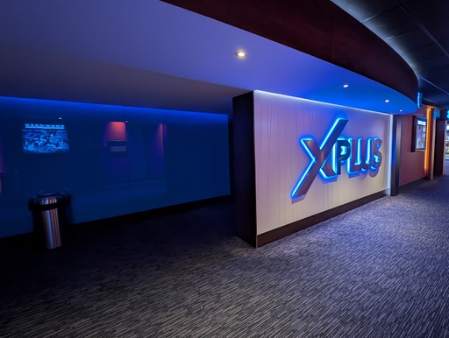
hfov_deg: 96.9
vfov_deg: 81.9
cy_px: 161
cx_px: 267
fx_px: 195
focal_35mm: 15
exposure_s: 1/25
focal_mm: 2.23
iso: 209
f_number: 1.95
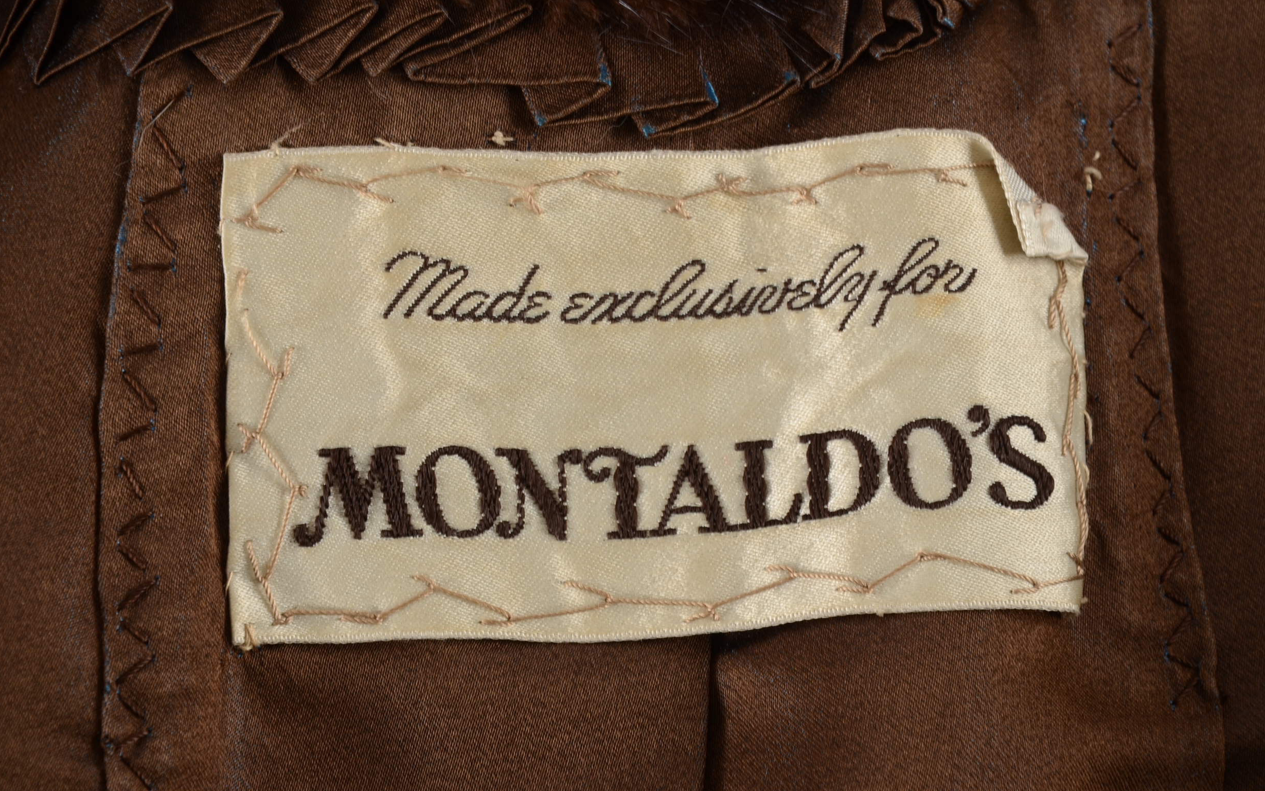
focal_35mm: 161
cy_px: 398
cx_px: 632
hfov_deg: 13.0
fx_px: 5534
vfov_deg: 8.2
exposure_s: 1/125
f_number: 10
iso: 200
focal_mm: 105
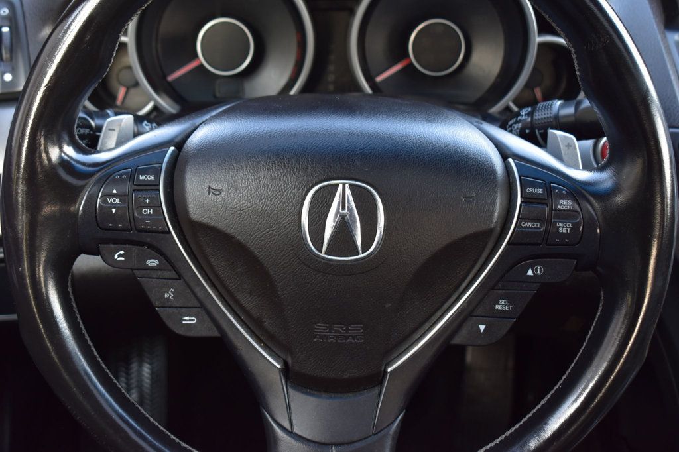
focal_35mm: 68
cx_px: 340
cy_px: 226
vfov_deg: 20.1
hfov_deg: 29.9
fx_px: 1273
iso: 500
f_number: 6.3
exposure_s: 1/15
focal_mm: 45
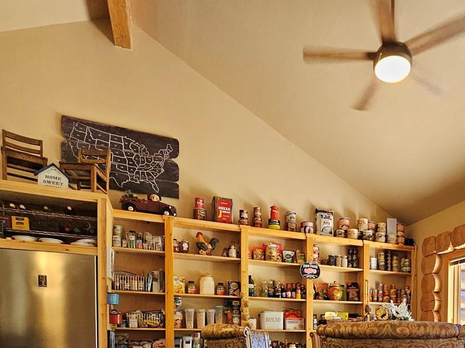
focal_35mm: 26
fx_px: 349
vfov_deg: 45.1
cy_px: 346
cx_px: 347
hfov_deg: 63.5
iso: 320
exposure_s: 1/77
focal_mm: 2.2
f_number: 2.2
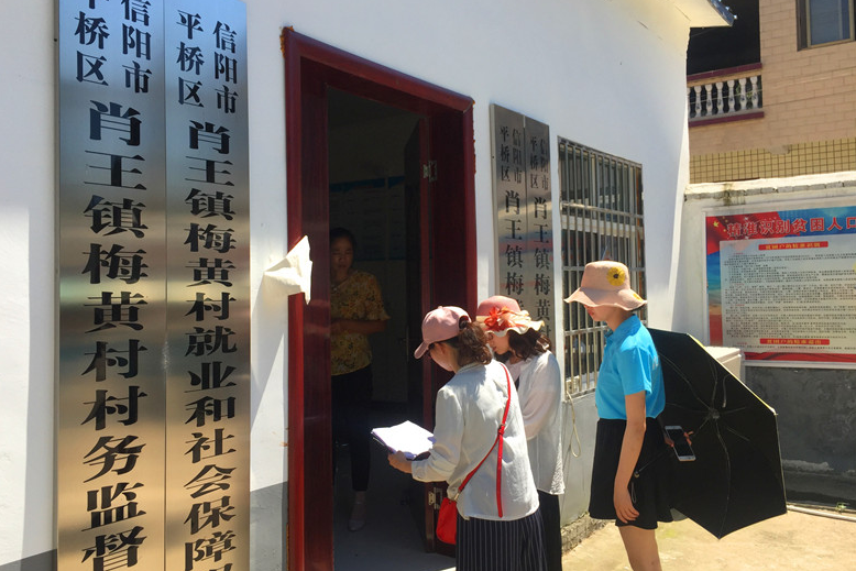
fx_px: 737
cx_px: 419
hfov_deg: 60.3
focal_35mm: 31
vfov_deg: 42.3
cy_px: 272
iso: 32
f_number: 2.2
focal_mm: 4.15
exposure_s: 1/1276
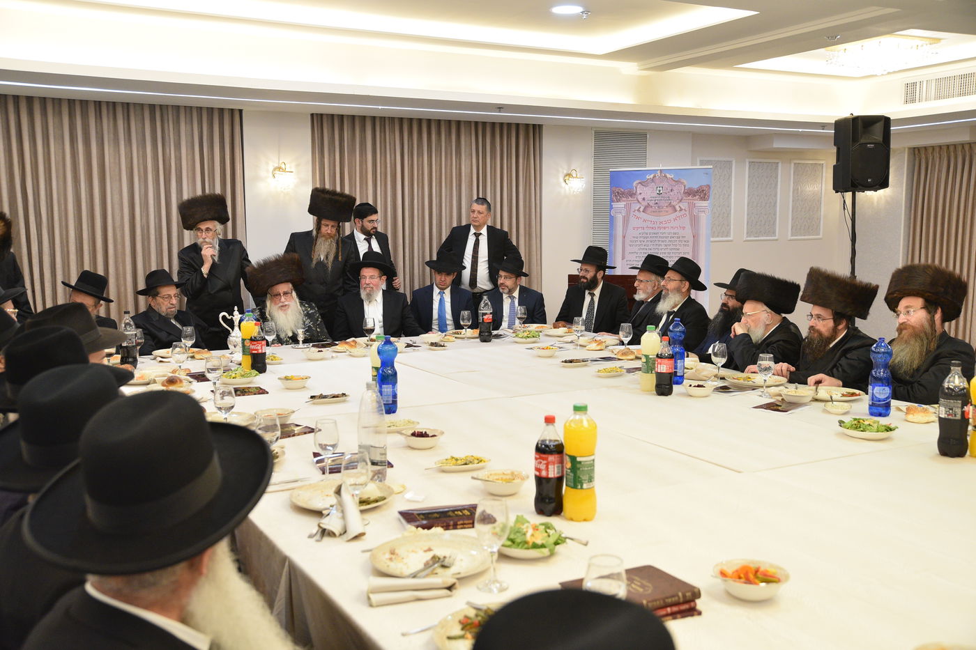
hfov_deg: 54.4
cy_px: 325
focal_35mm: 35
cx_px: 488
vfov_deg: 37.8
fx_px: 949
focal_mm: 35
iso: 2000
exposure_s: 1/100
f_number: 4.5
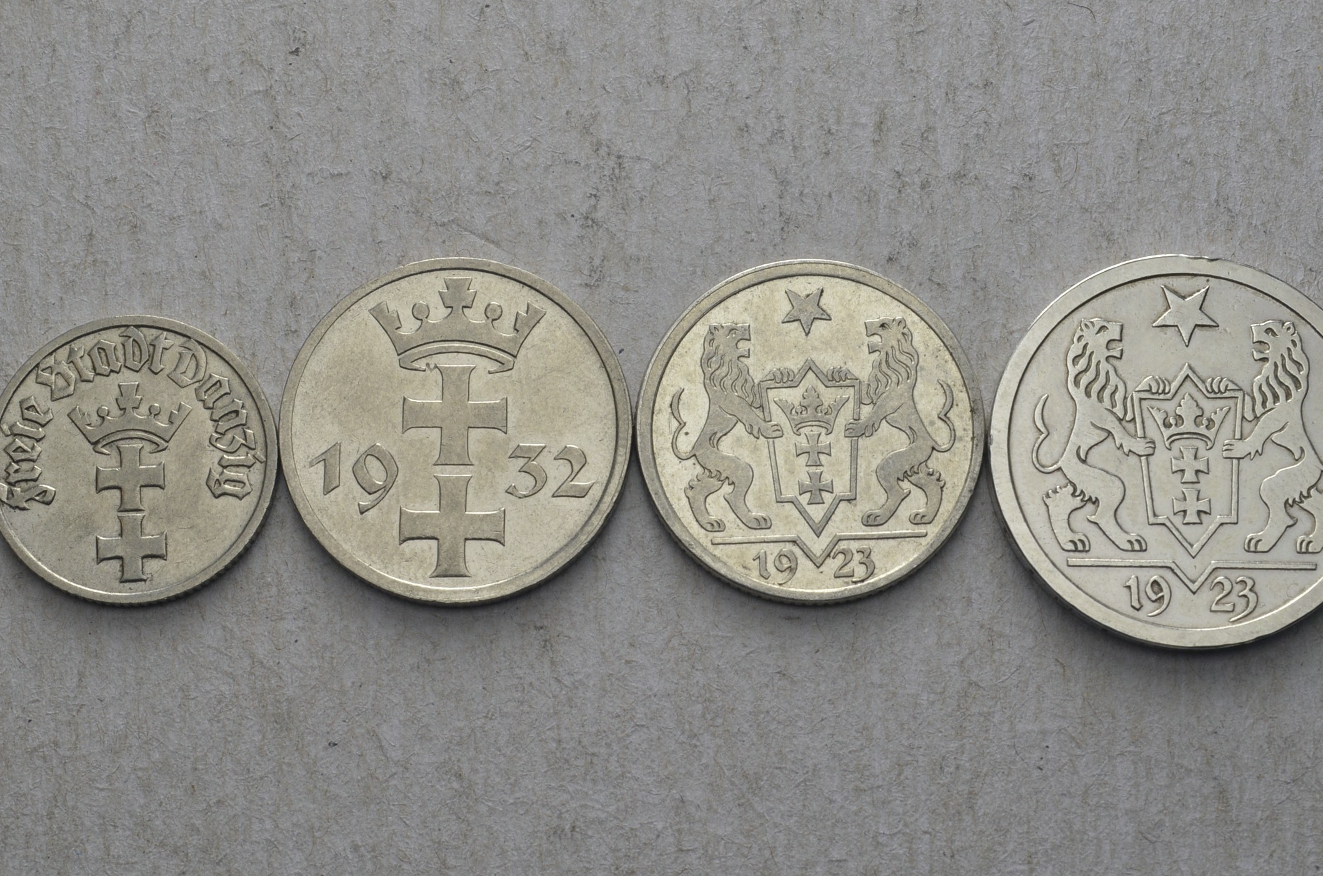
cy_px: 455
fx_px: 2882
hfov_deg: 25.9
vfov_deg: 17.3
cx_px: 664
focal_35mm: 79
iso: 400
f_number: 14
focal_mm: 45
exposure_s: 1/250
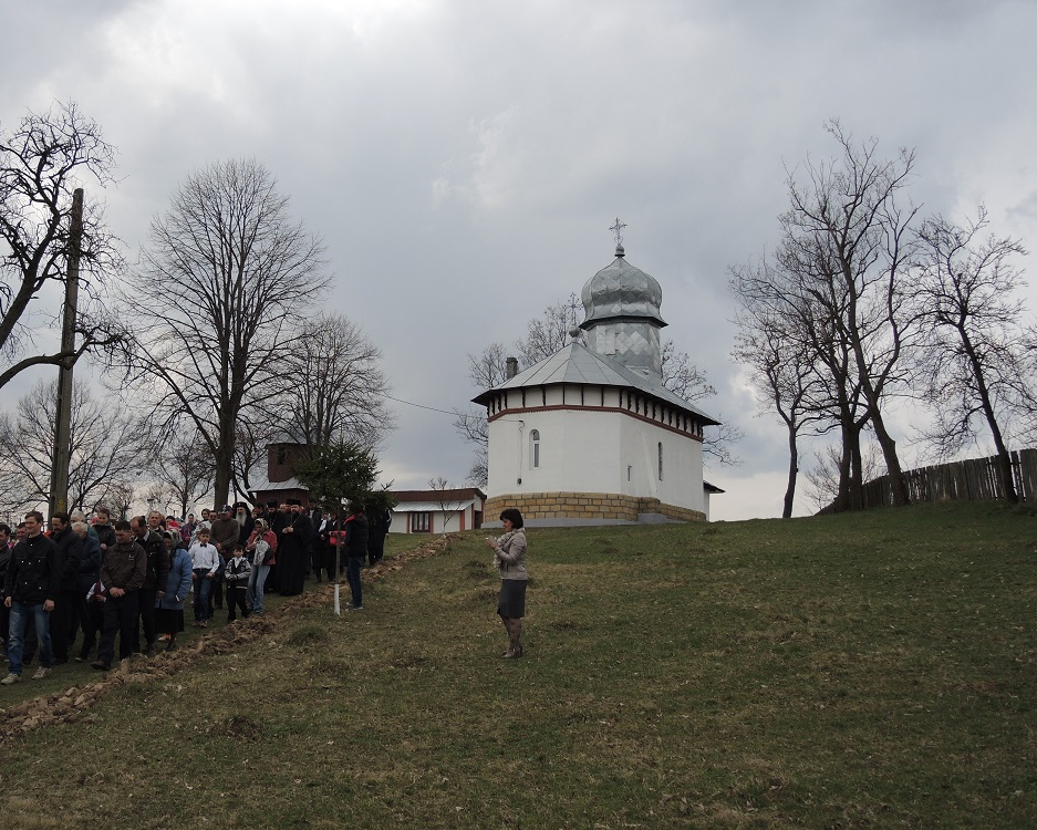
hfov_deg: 51.0
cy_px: 340
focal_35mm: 35
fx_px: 1074
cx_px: 395
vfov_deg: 42.1
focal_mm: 6
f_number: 2.5
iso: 80
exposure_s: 1/1600
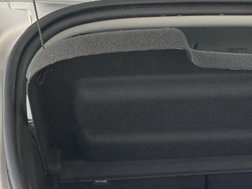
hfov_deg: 21.8
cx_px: 292
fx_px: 612
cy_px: 252
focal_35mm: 84
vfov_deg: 16.5
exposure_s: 1/121
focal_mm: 4.25
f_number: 1.8
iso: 80
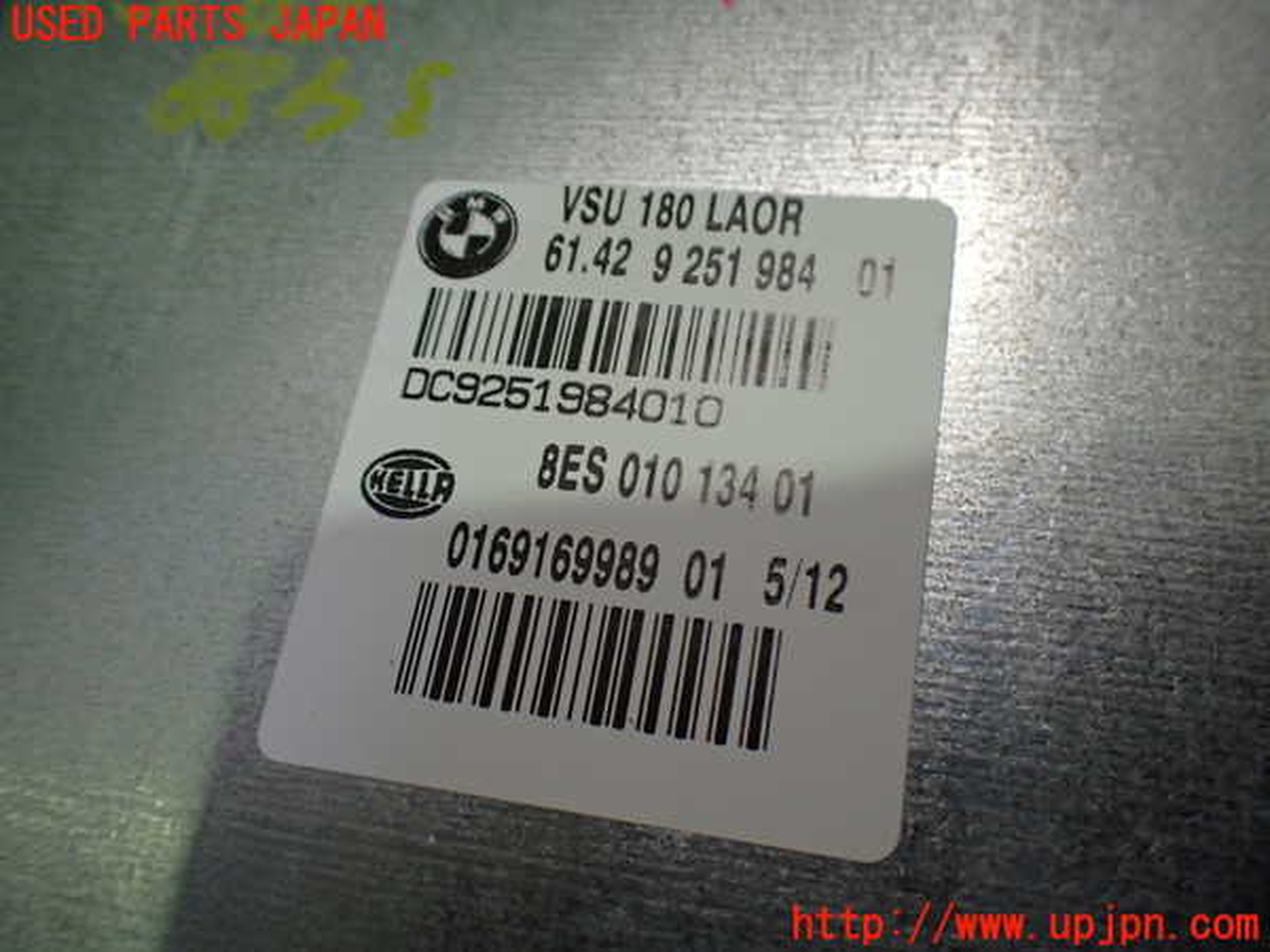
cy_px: 476
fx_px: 1101
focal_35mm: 30
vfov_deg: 46.8
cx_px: 635
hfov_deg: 60.0
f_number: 2.3
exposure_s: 1/125
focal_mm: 5.4
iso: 400
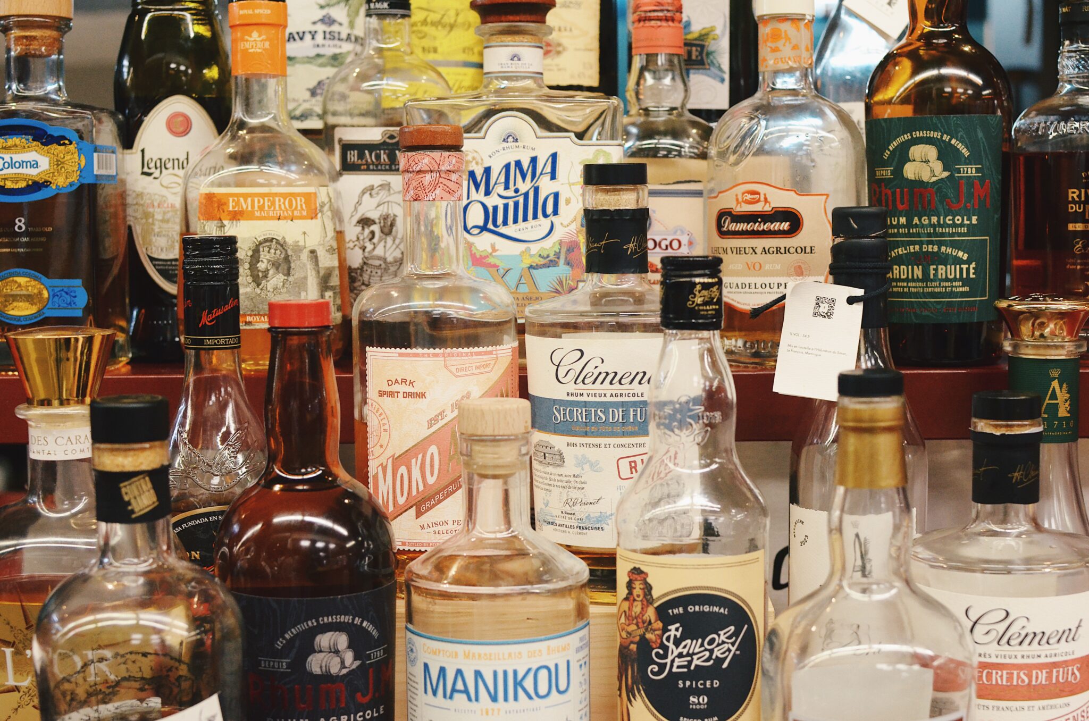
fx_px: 1585
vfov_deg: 25.6
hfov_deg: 37.9
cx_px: 544
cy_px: 360
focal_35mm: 52
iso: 2000
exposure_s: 1/320
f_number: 5
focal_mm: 35
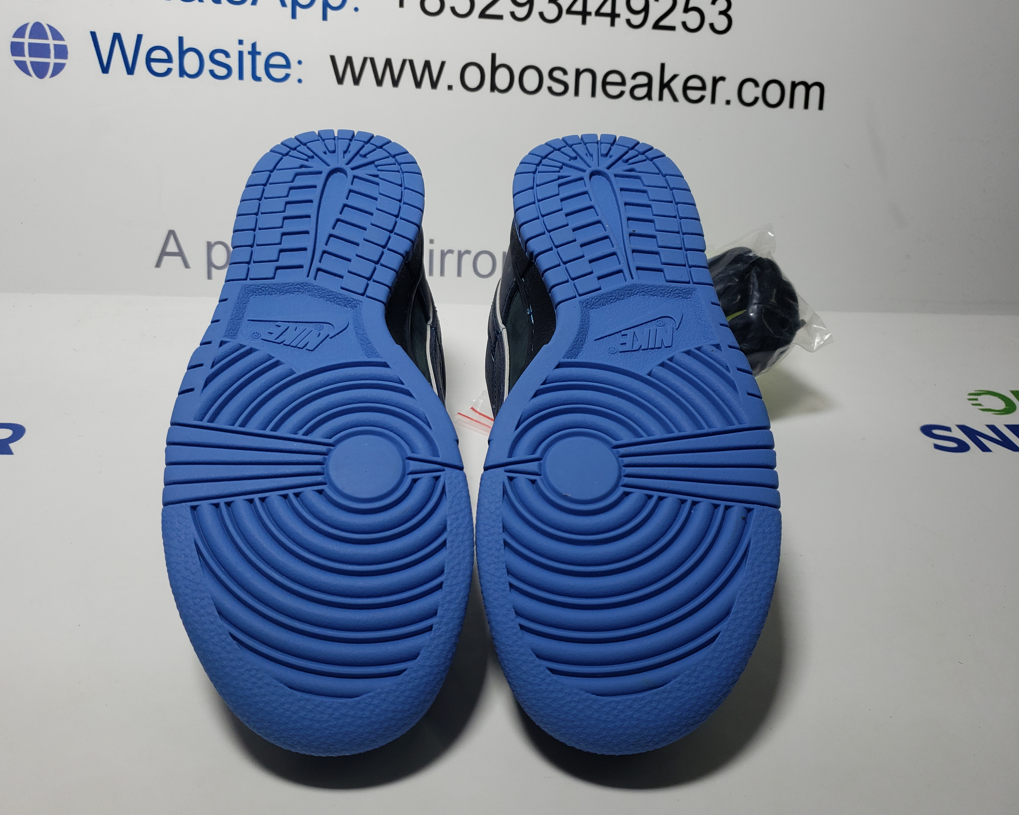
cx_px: 463
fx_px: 845
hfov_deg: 62.1
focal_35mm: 28
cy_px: 410
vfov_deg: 51.5
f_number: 1.5
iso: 50
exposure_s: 1/479
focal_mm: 4.3
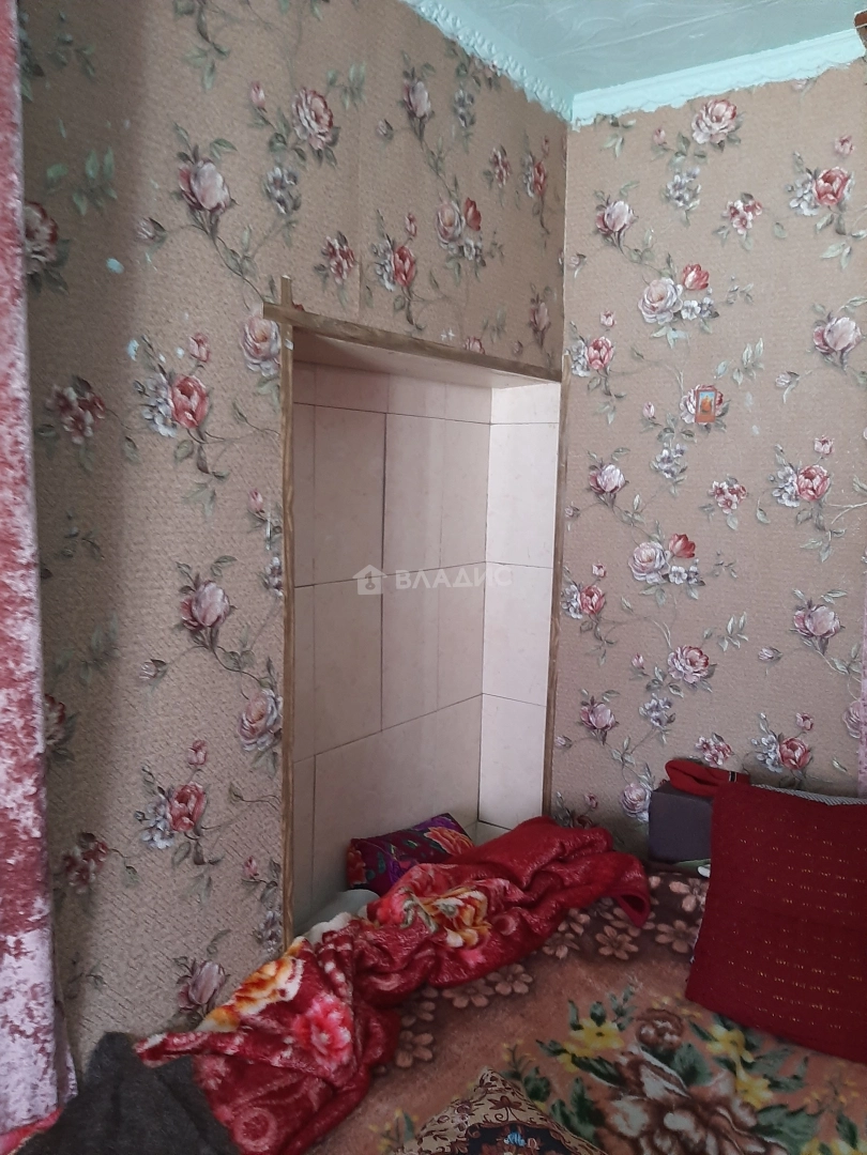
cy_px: 578
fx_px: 902
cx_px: 434
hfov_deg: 51.4
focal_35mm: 27
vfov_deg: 65.3
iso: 320
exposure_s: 1/25
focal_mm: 3.93
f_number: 1.7
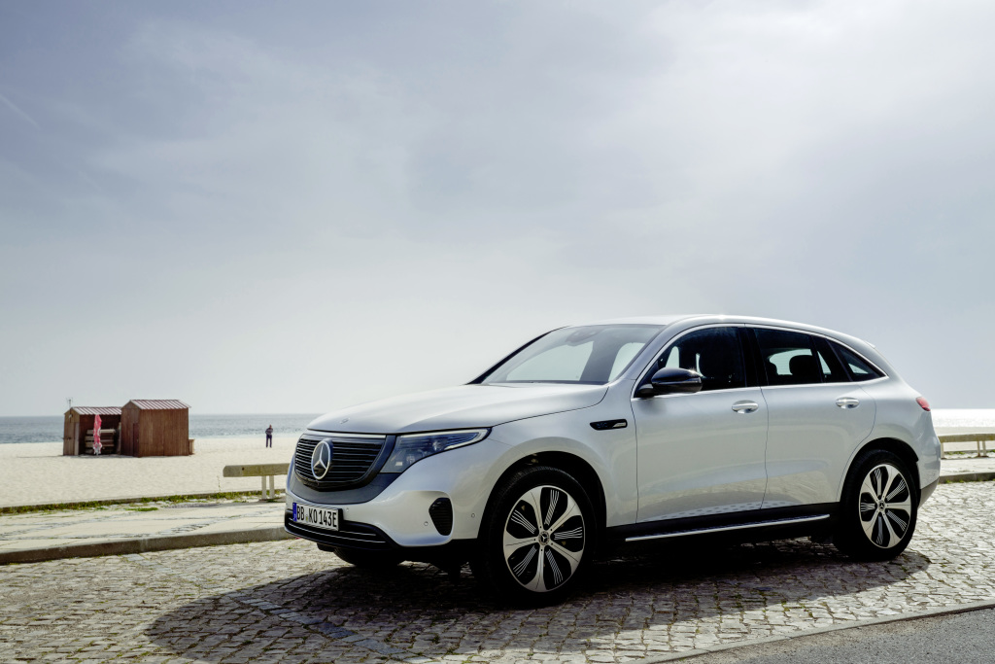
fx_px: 1133
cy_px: 332
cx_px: 498
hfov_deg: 47.4
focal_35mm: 41
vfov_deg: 32.6
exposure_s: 1/250
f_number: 9
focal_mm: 41
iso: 125
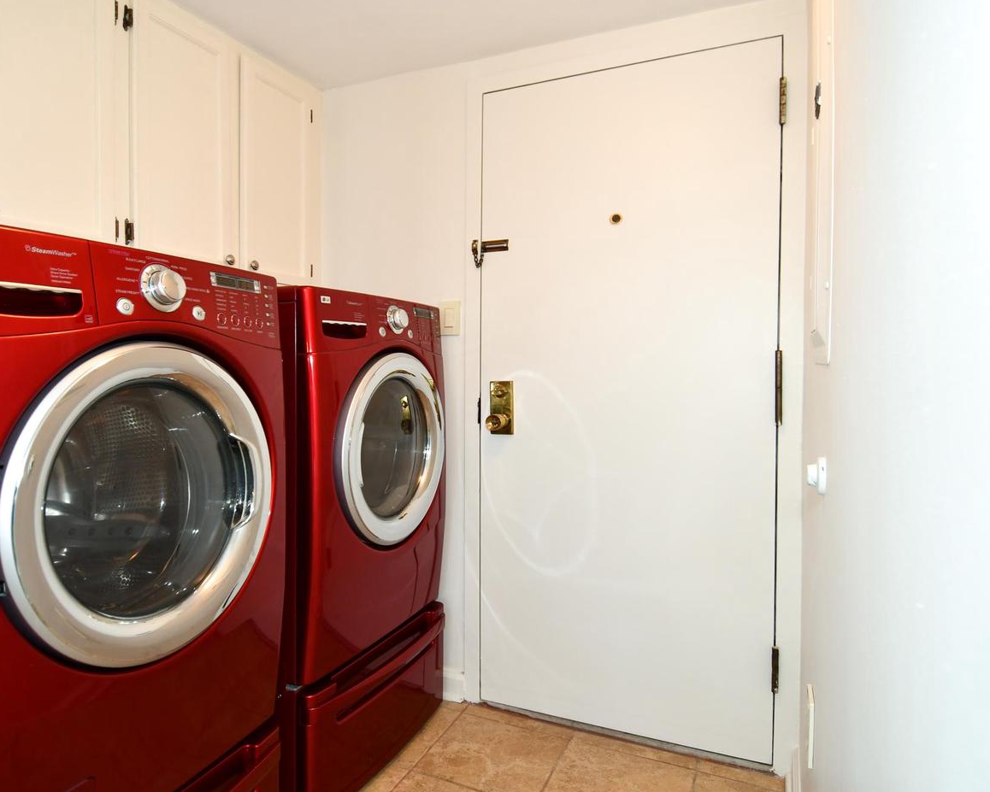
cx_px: 406
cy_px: 399
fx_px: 615
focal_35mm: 21
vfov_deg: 65.5
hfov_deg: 76.9
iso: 640
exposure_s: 1/60
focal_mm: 12
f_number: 4
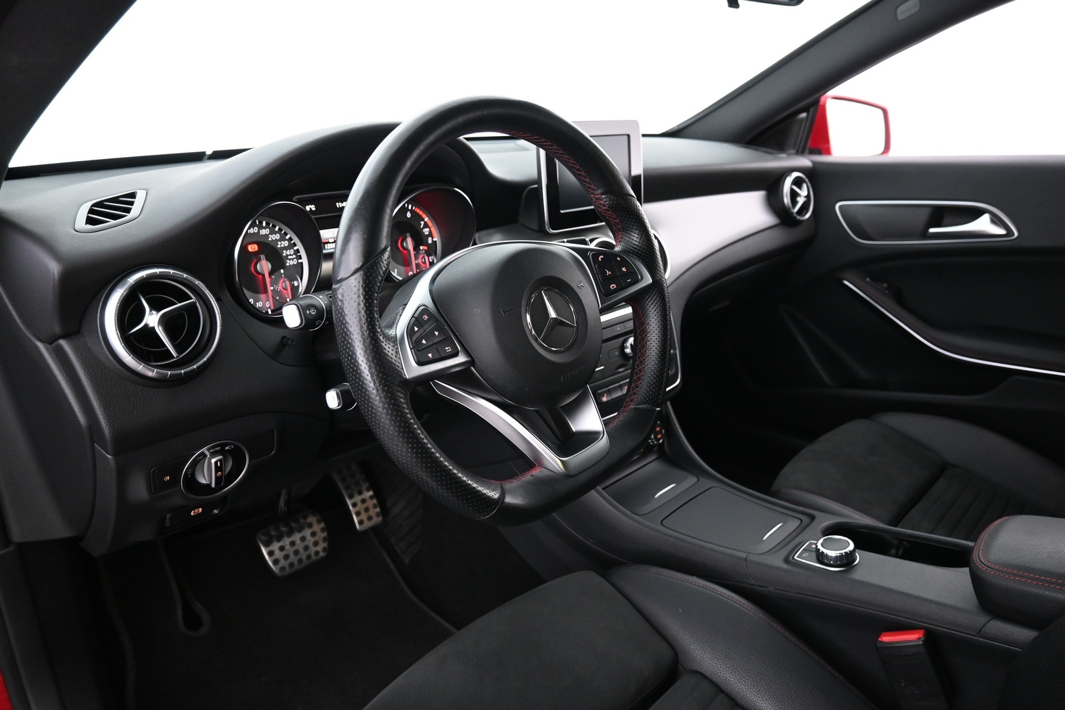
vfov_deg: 53.1
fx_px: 710
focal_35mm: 24
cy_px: 355
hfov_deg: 73.7
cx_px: 532
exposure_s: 1/25
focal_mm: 16
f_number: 3.5
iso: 2200
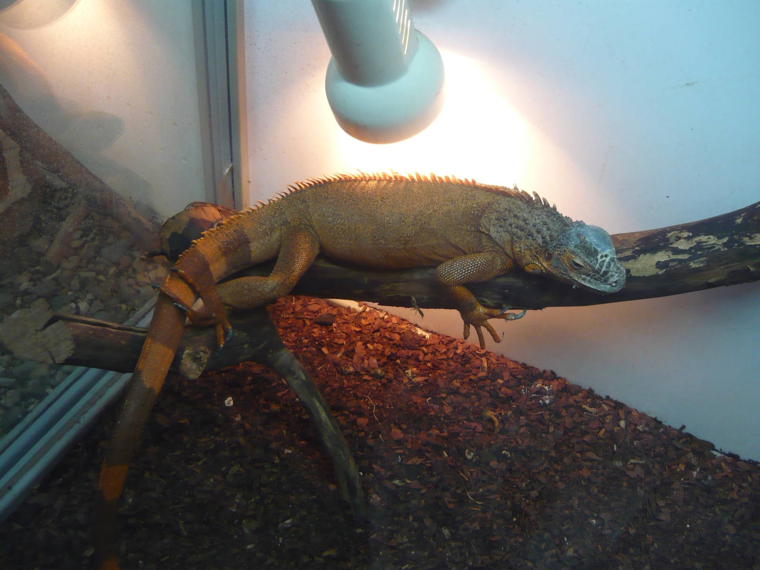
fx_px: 725
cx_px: 380
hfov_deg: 55.4
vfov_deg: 42.9
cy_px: 285
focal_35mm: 33
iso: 250
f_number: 2.8
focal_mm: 5.5
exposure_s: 1/30
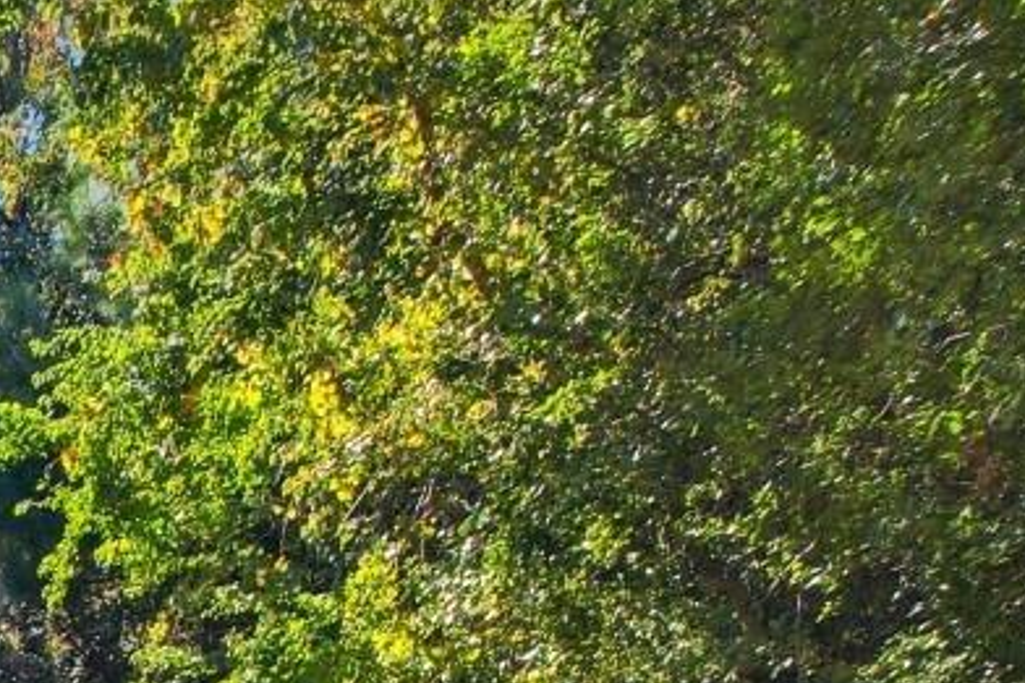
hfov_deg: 17.2
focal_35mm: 91
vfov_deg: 13.3
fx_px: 2590
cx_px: -941
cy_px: 1282
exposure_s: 1/120
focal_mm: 8.38
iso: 100
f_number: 2.8
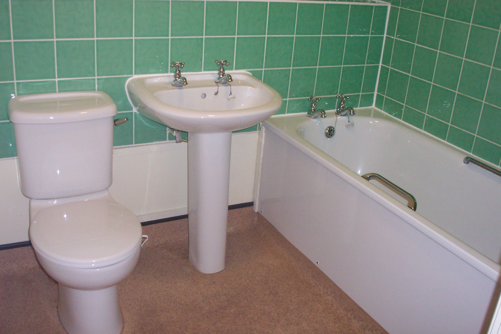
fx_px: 487
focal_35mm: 35
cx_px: 250
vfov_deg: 37.9
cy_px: 167
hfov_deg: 54.4
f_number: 2.8
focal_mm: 7.5
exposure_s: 1/30
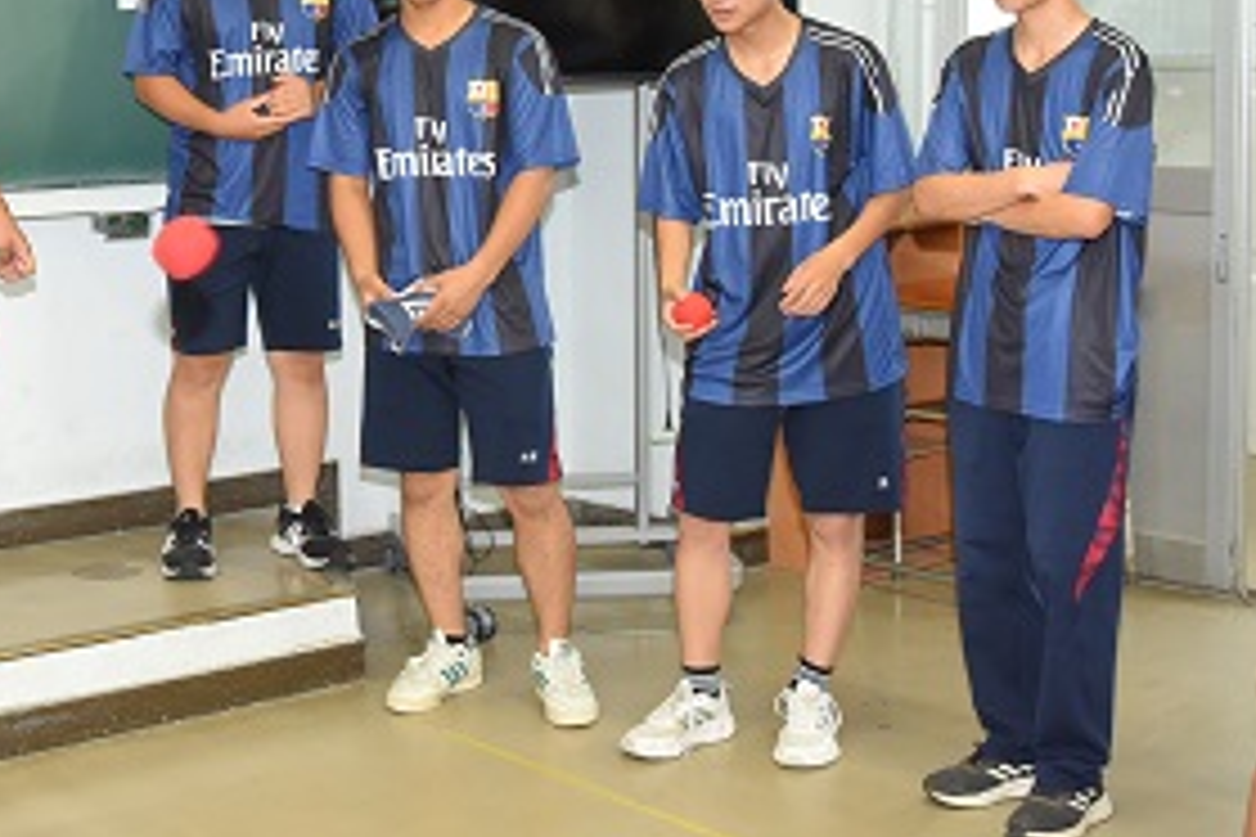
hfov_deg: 27.9
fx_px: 2477
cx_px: 257
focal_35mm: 71
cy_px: 220
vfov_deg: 19.1
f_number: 6.3
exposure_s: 1/160
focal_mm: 44
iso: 2500
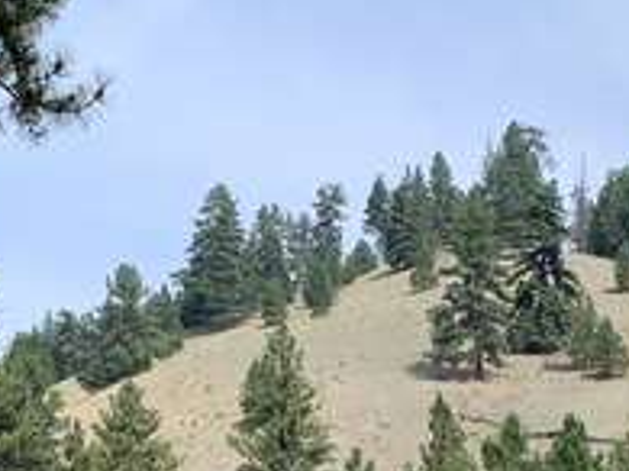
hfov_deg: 17.6
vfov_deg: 12.3
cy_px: 781
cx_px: 274
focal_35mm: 112
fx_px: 2034
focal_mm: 4.25
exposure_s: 1/1076
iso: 25
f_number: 1.8
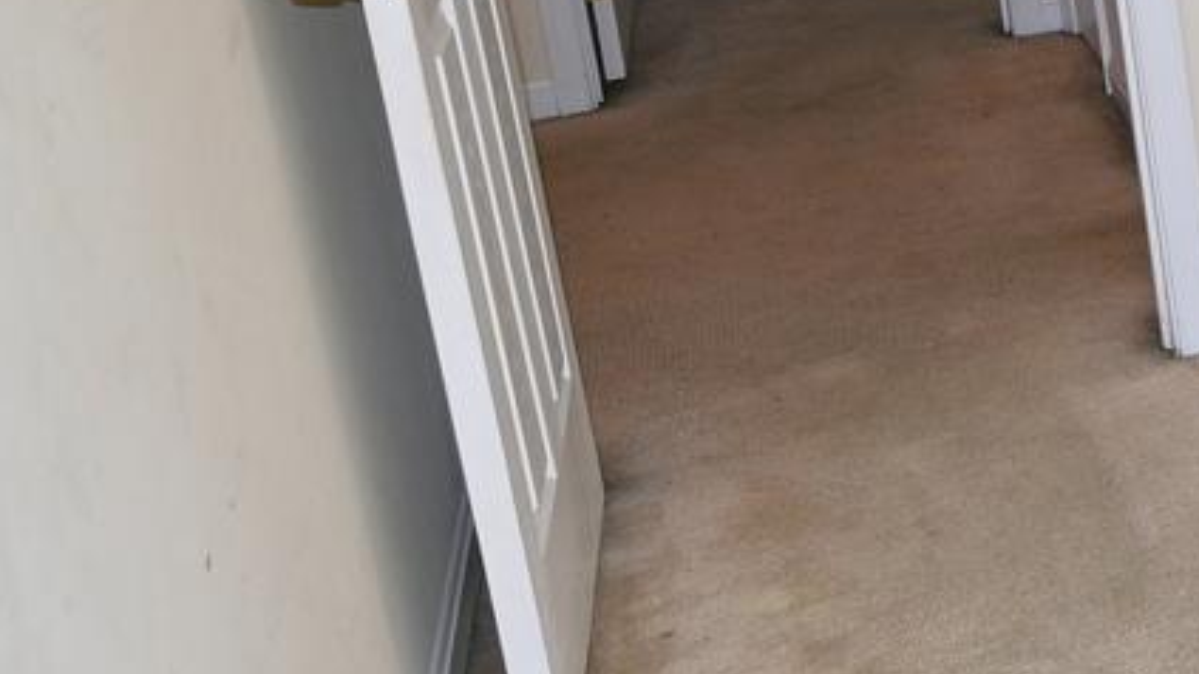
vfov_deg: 16.1
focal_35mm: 71
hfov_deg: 19.7
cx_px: 2282
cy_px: -195
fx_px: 2257
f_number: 4
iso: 125
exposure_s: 1/125
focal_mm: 14
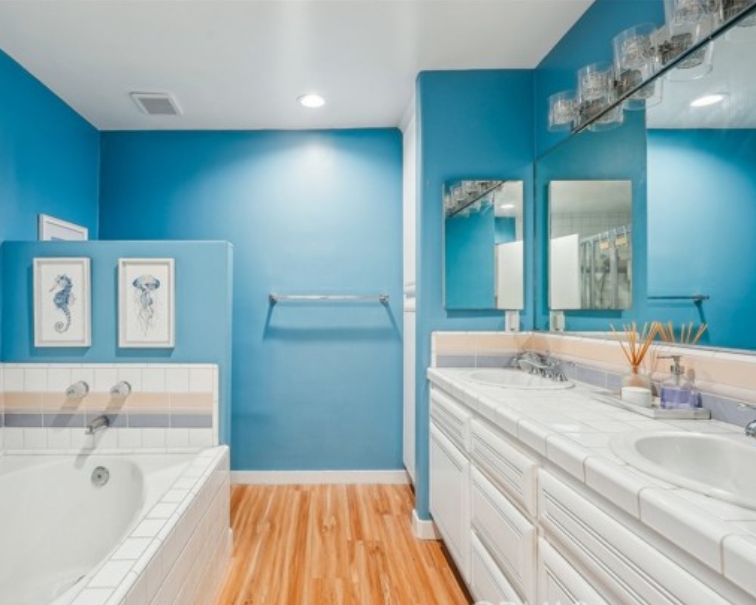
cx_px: 308
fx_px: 425
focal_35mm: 19
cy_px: 317
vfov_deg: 70.8
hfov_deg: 82.4
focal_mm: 16
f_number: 8
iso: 400
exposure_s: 1/10
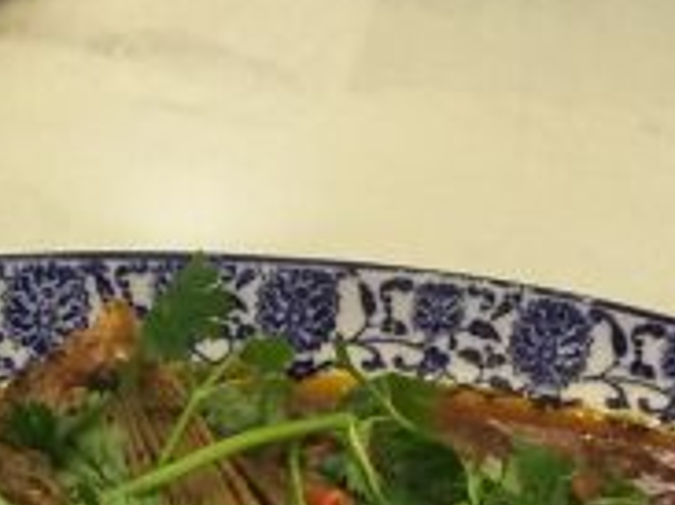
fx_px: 2163
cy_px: 765
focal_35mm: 111
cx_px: 151
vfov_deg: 12.6
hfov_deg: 17.6
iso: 100
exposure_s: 1/17
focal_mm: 4.15
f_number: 2.2
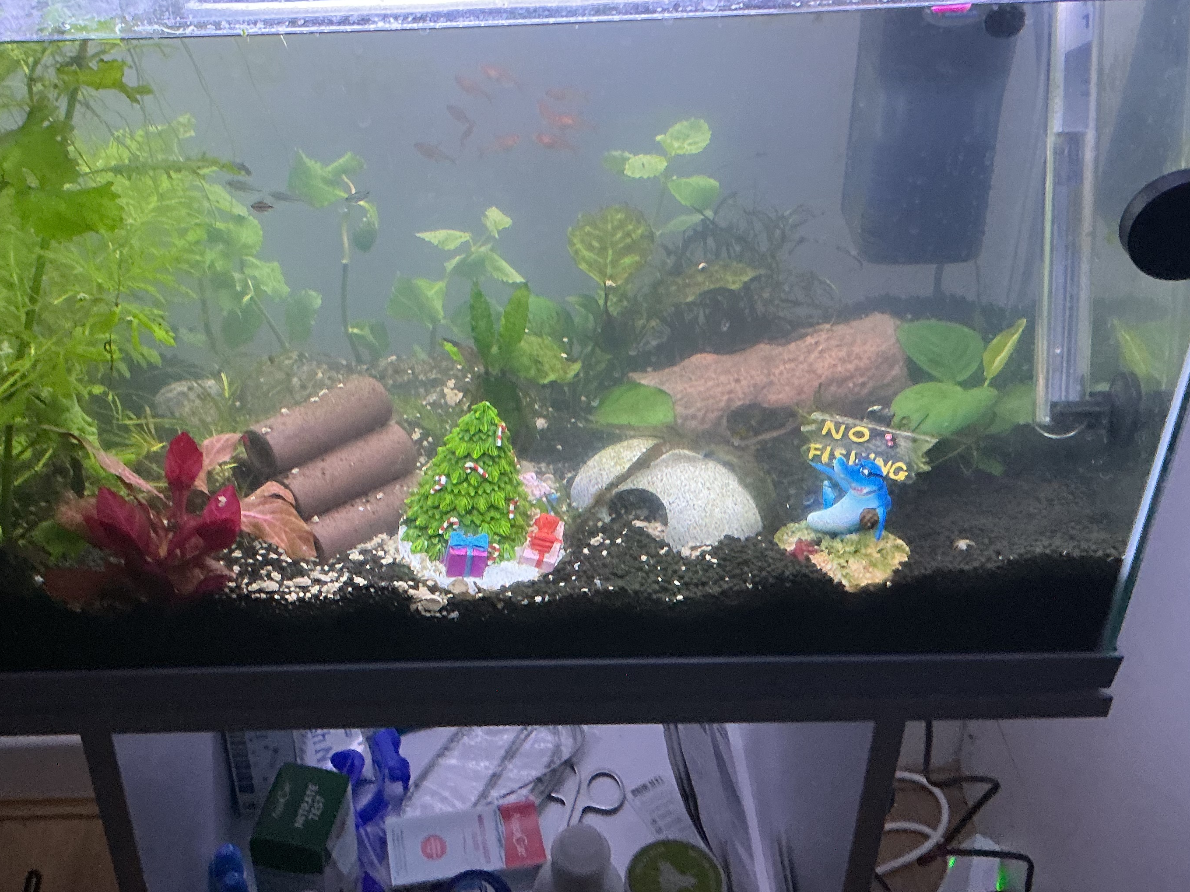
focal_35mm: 43
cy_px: 242
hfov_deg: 43.6
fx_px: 1478
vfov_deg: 33.0
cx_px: 460
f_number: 1.8
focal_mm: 3
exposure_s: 1/40
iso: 200
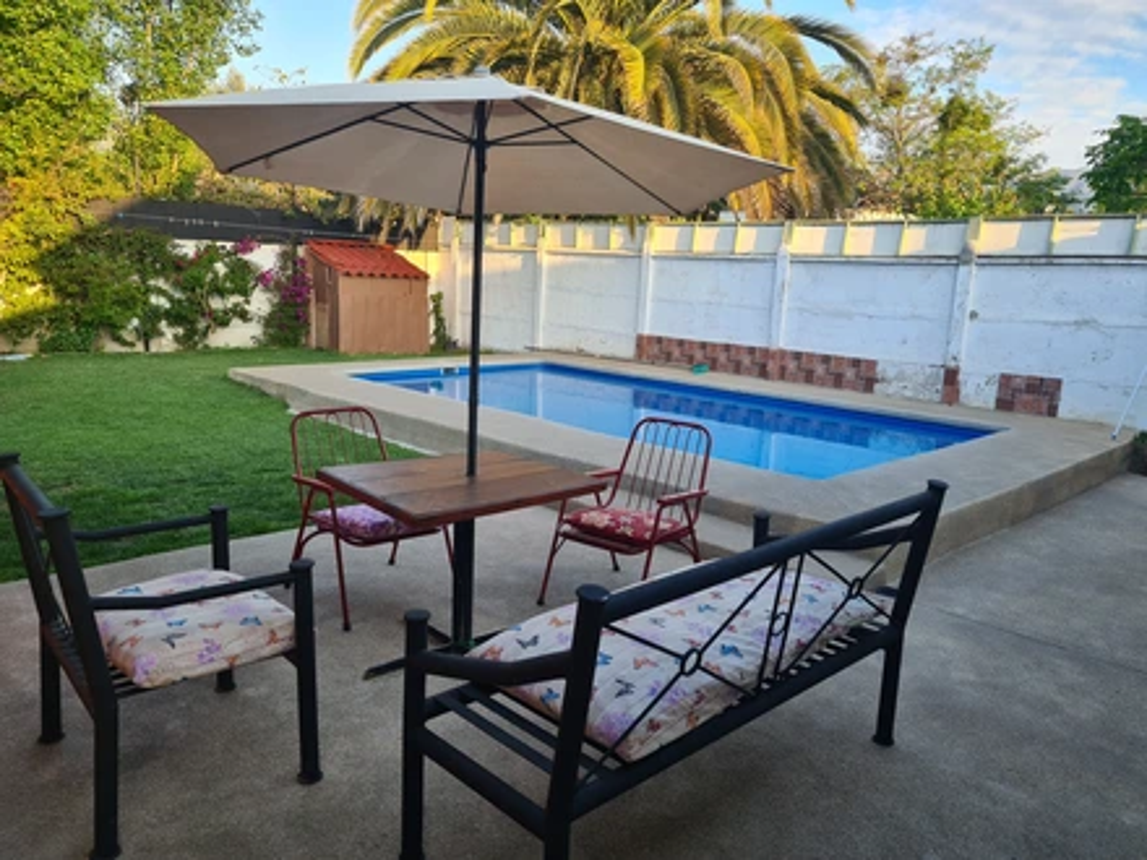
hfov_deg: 67.3
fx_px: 862
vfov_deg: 53.1
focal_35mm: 26
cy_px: 430
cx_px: 574
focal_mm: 5.4
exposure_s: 1/364
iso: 50
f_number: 1.8
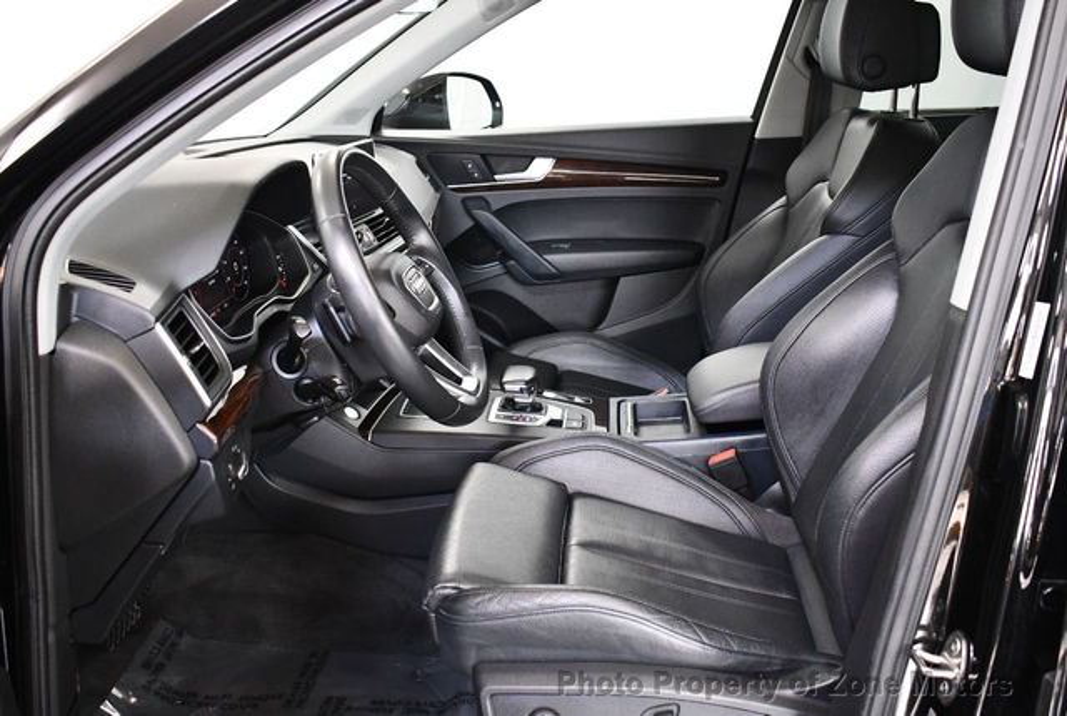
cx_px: 534
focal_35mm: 36
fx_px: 1069
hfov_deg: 53.1
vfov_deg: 37.0
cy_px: 358
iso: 2800
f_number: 3.5
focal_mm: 18
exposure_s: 1/125
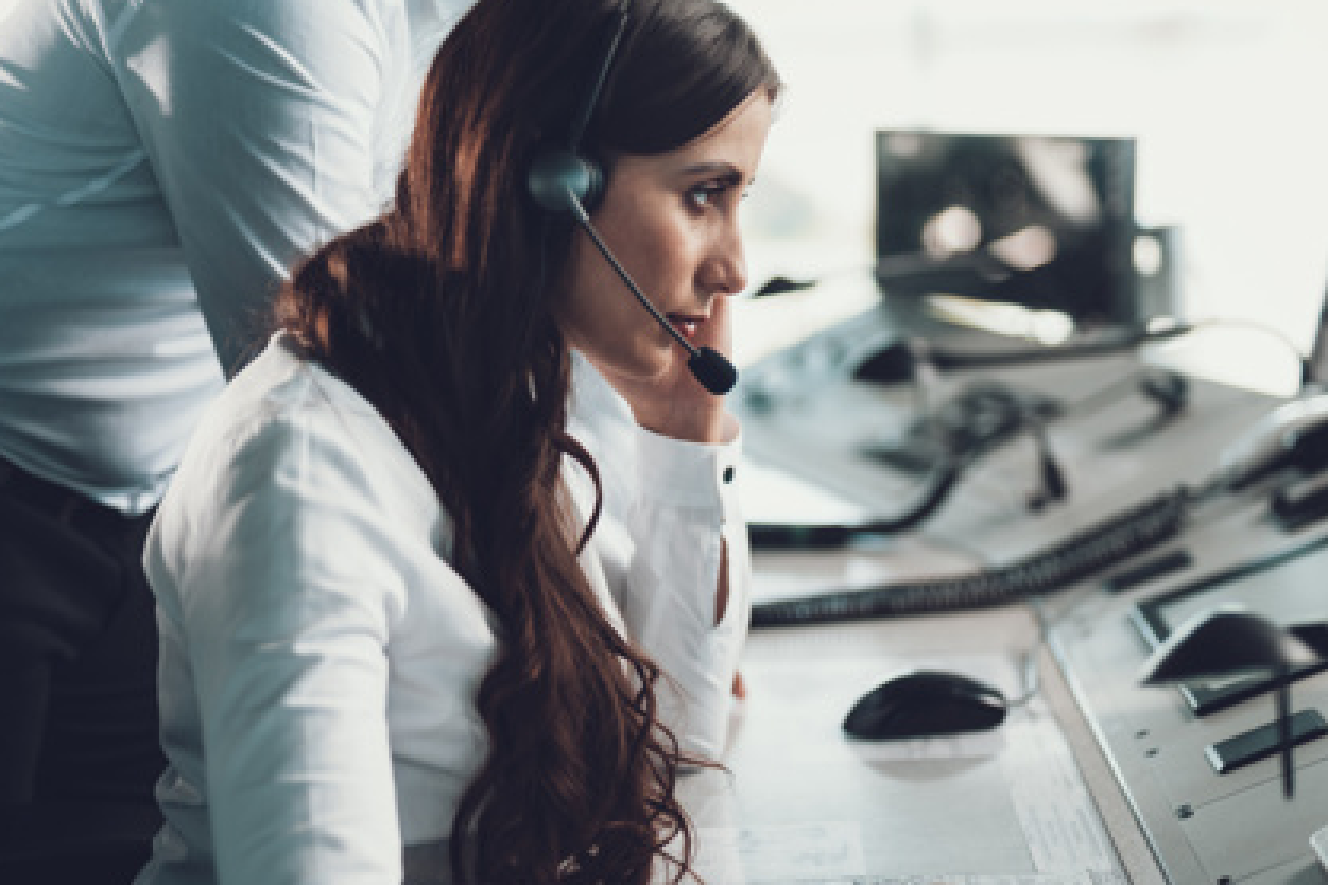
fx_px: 2656
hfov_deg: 28.0
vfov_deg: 18.9
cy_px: 543
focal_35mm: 72
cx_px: 809
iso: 80
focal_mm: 50
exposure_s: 1/200
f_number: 1.4
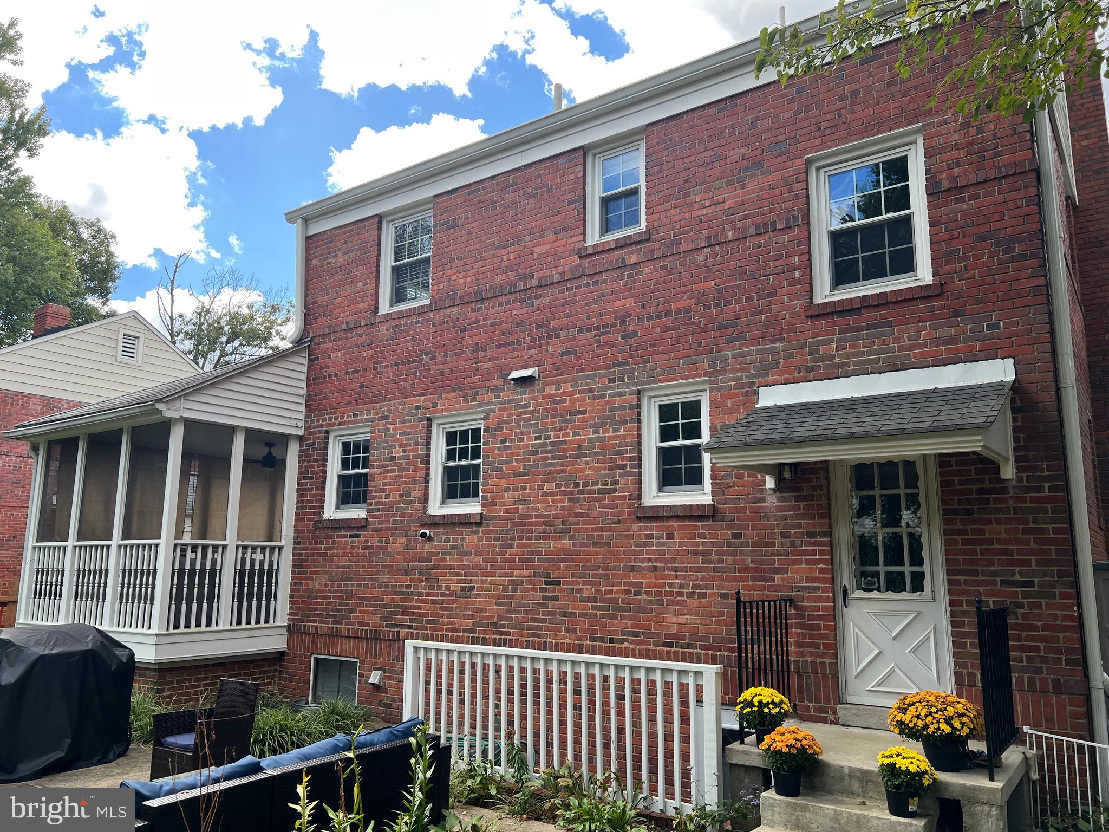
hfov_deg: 67.3
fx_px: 833
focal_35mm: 26
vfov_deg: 53.1
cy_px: 416
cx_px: 554
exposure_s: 1/909
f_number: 1.5
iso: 50
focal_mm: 5.7
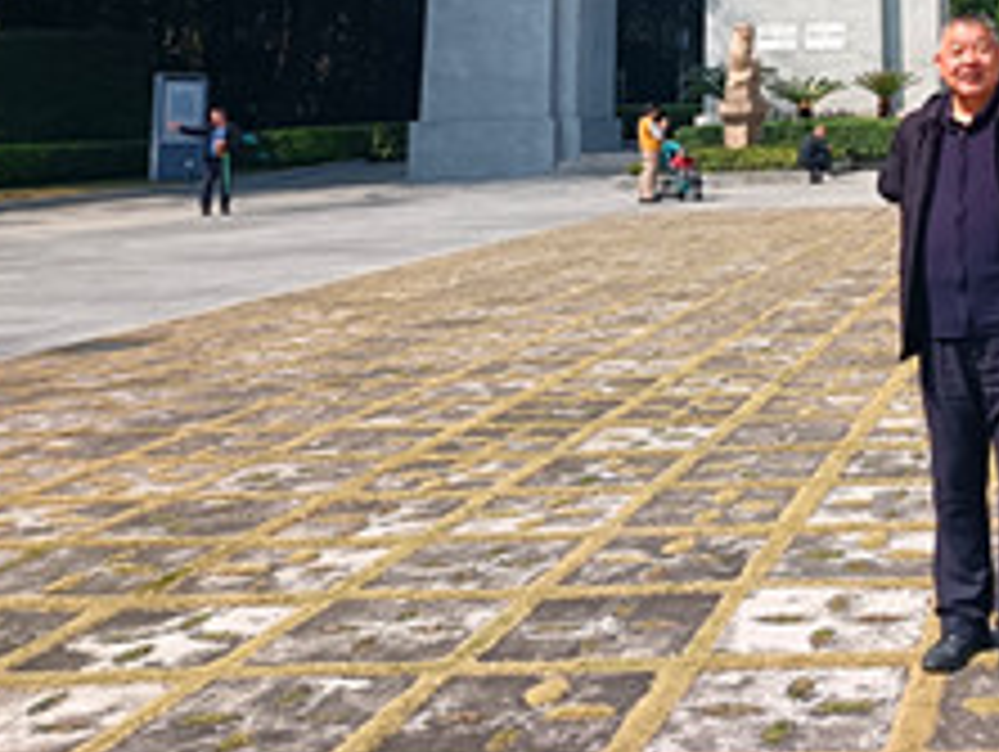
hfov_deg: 32.0
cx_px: 1058
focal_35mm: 54
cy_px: -79
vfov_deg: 25.1
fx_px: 1560
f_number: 1.75
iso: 227
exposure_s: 1/900
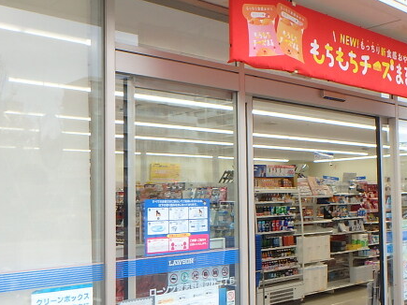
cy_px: 168
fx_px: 541
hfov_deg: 40.7
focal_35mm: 46
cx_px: 271
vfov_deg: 31.5
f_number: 3.5
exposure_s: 1/80
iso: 125
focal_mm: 3.7
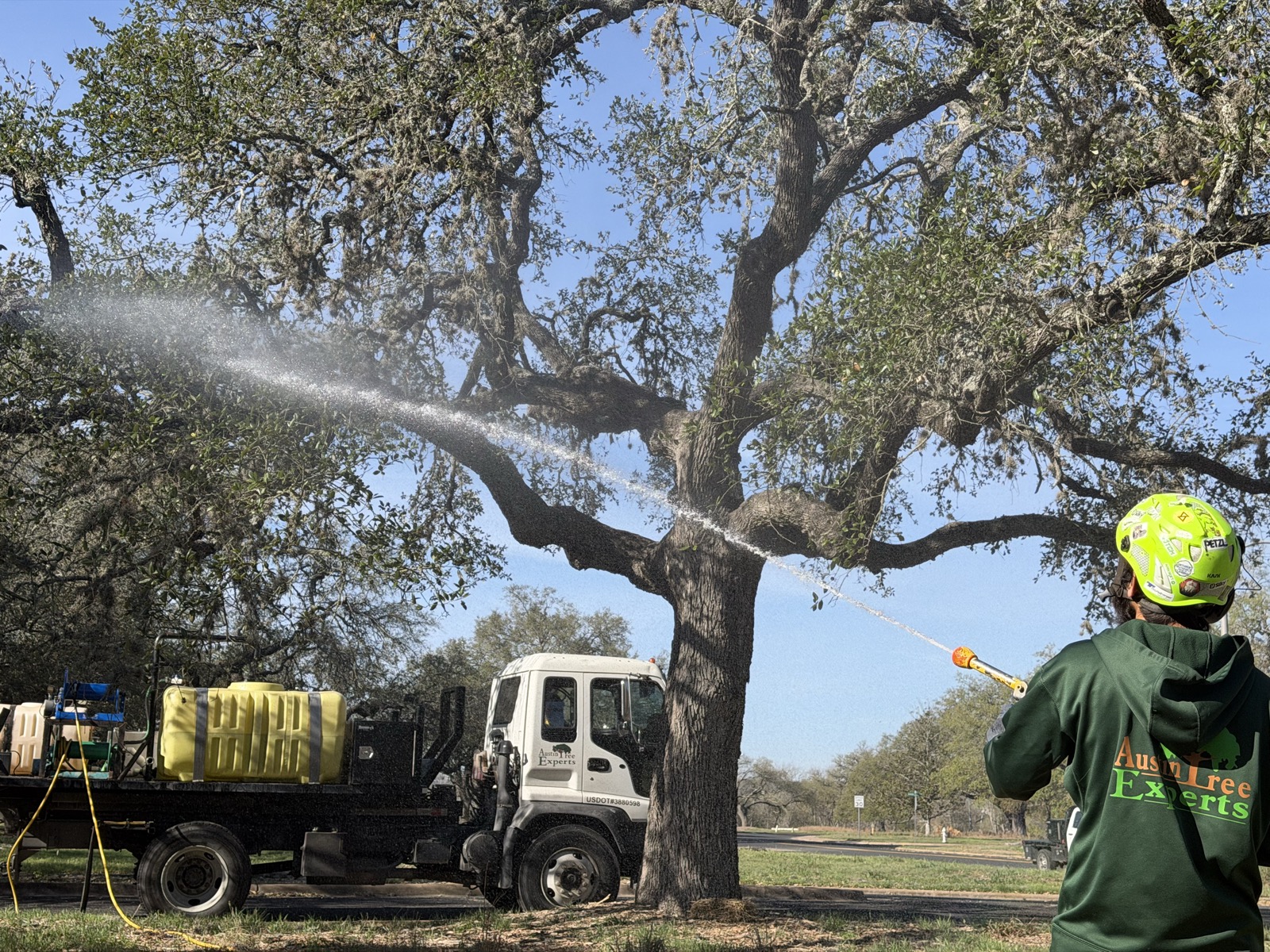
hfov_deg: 39.7
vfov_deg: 30.3
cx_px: 635
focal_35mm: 48
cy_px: 476
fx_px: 1761
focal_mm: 6.76
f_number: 1.78
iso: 64
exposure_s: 1/3378
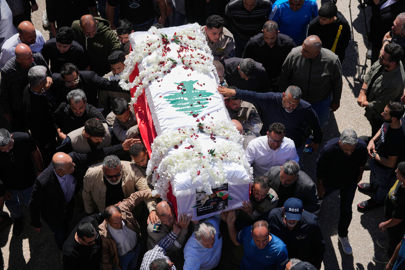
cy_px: 135
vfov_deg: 11.7
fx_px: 1316
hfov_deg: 17.5
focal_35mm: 117
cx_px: 202
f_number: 2.8
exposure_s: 1/10000
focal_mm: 117
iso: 400
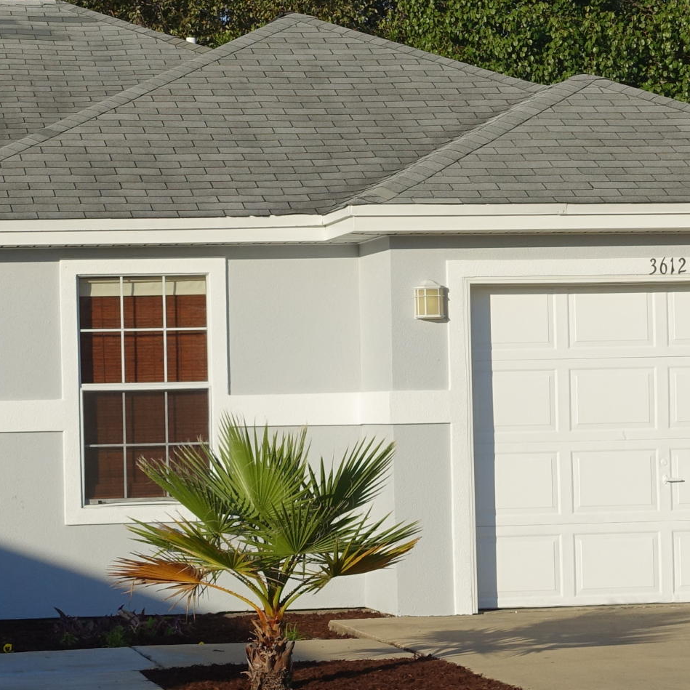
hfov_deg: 13.5
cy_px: 388
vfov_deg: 13.5
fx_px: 2909
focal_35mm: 129
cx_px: 164
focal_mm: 17.7
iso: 125
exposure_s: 1/800
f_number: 5.6
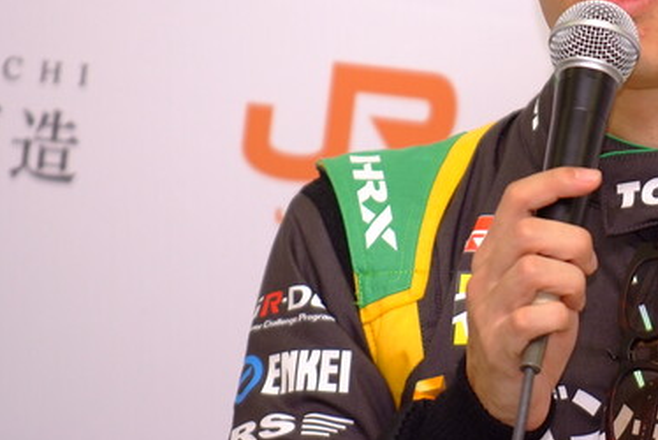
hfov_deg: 3.6
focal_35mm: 577
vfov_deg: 2.4
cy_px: 26
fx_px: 10554
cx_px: 602
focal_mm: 200
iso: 400
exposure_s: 1/250
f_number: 2.8
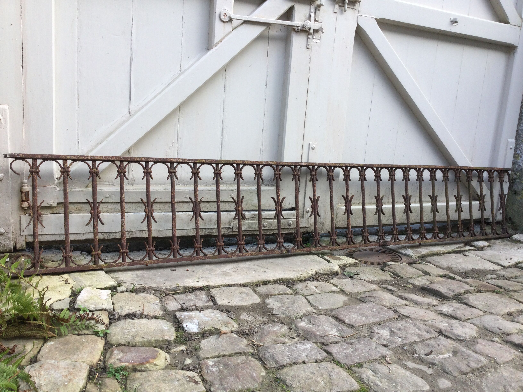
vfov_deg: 45.4
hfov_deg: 58.4
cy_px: 196
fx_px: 468
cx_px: 262
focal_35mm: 31
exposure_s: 1/100
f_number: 2.4
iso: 32
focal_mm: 3.3
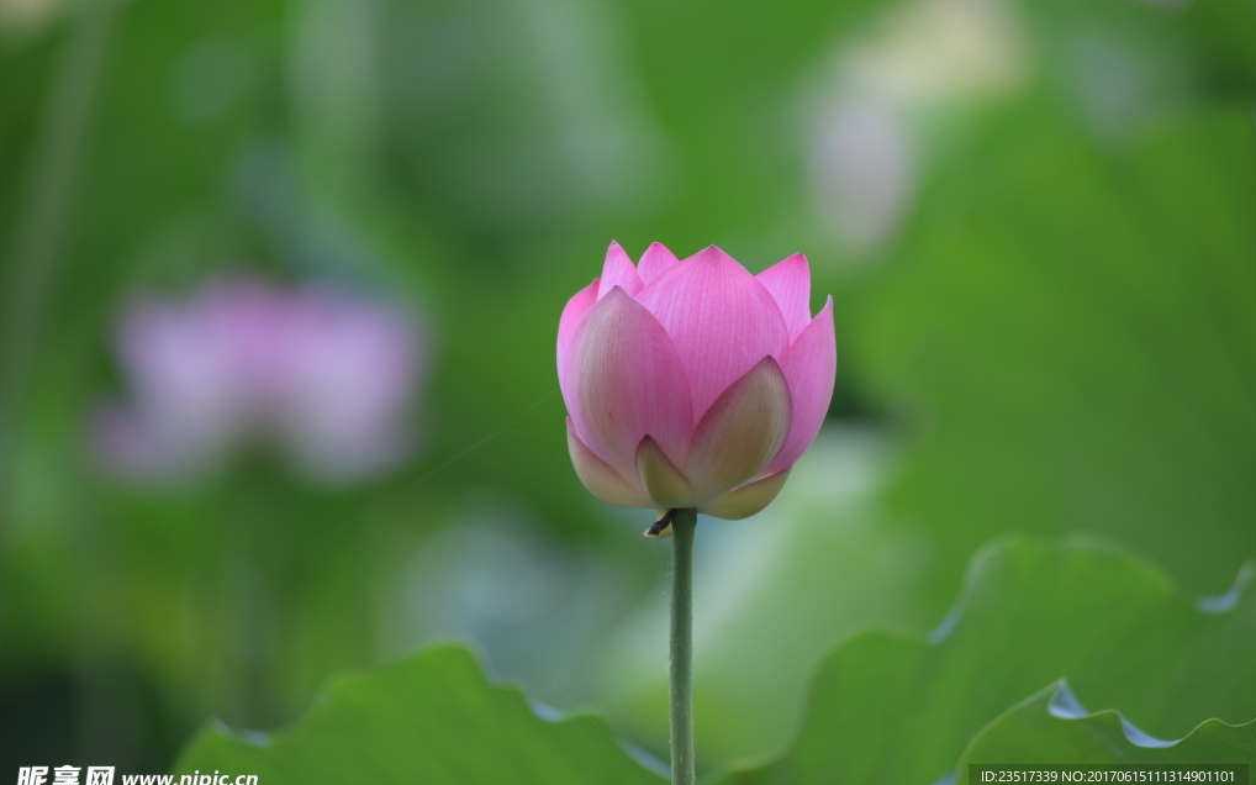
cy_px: 380
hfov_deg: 10.2
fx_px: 7016
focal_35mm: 205
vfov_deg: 6.4
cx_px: 629
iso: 200
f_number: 2.8
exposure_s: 1/320
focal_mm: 200
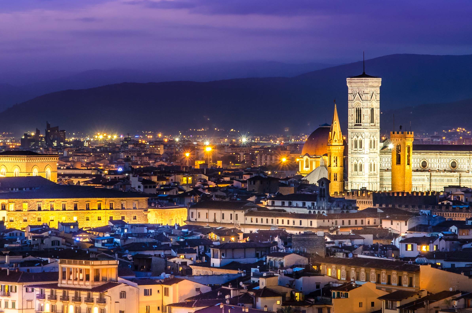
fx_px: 2212
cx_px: 246
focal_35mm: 169
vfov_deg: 8.1
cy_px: 136
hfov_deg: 12.2
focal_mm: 55
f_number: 8
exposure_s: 6
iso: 100
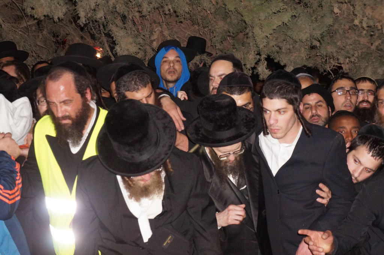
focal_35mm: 82
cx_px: 192
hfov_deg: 24.6
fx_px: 879
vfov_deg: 16.5
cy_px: 128
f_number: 5.6
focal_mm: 55
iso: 2500
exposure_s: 1/60
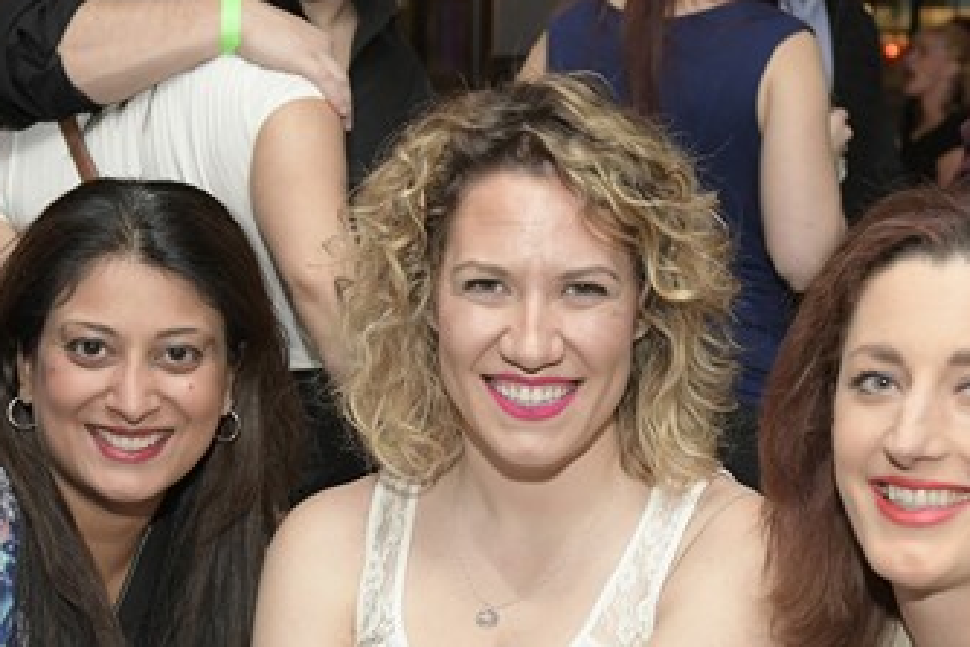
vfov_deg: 16.3
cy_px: 393
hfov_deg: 24.2
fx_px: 2264
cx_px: 529
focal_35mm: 84
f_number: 4
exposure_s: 1/100
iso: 2000
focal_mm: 34
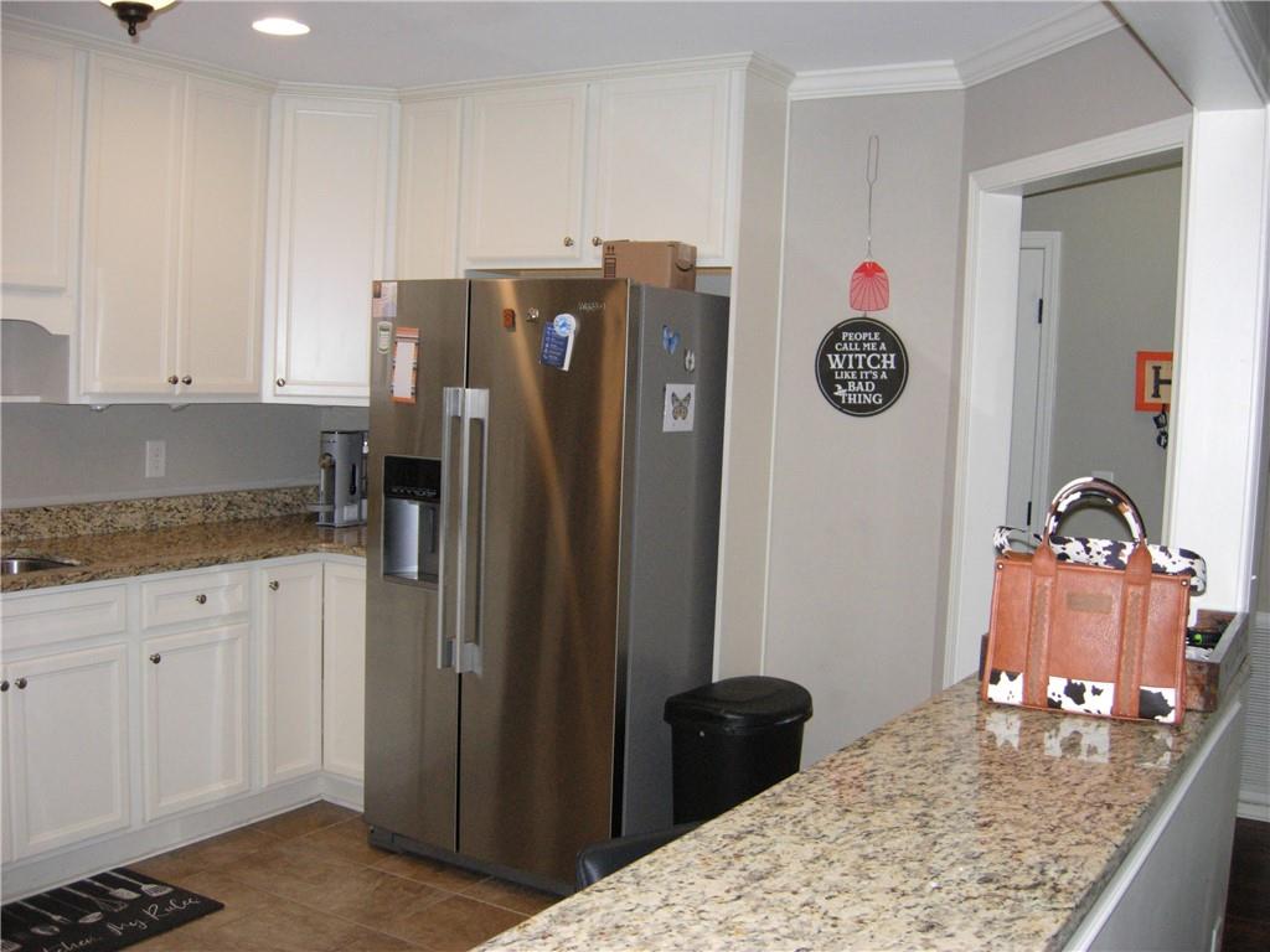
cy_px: 476
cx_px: 635
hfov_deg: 51.4
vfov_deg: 39.7
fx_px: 1321
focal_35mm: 36
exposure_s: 1/181
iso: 200
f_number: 2.7
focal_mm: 7.5
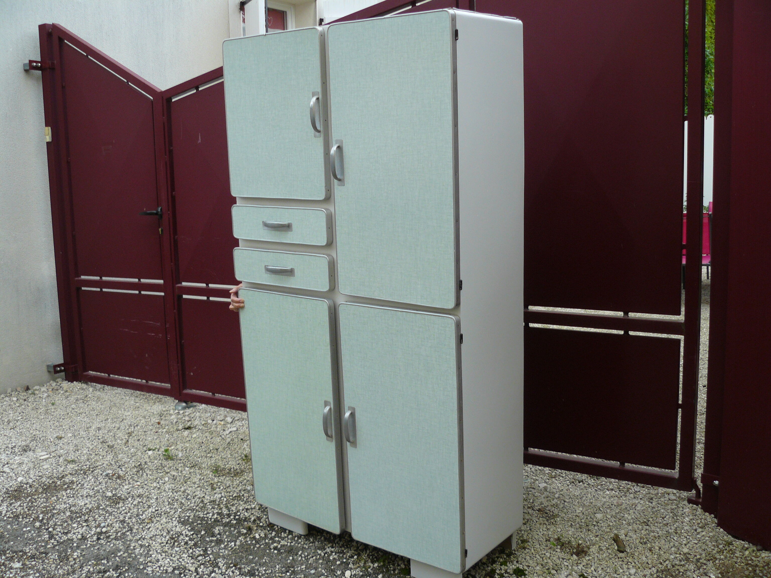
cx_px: 386
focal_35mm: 36
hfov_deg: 51.4
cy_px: 289
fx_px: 802
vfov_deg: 39.7
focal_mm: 6
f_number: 2.8
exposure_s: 1/125
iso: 100
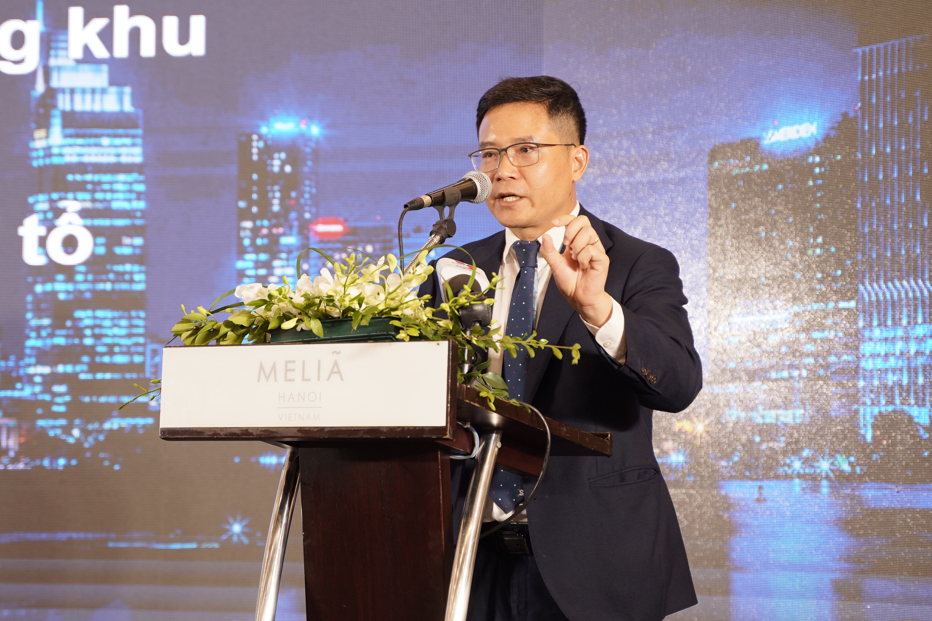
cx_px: 466
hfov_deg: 20.6
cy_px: 310
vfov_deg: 13.8
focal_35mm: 99
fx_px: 2563
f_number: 3.2
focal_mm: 66
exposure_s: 1/200
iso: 800
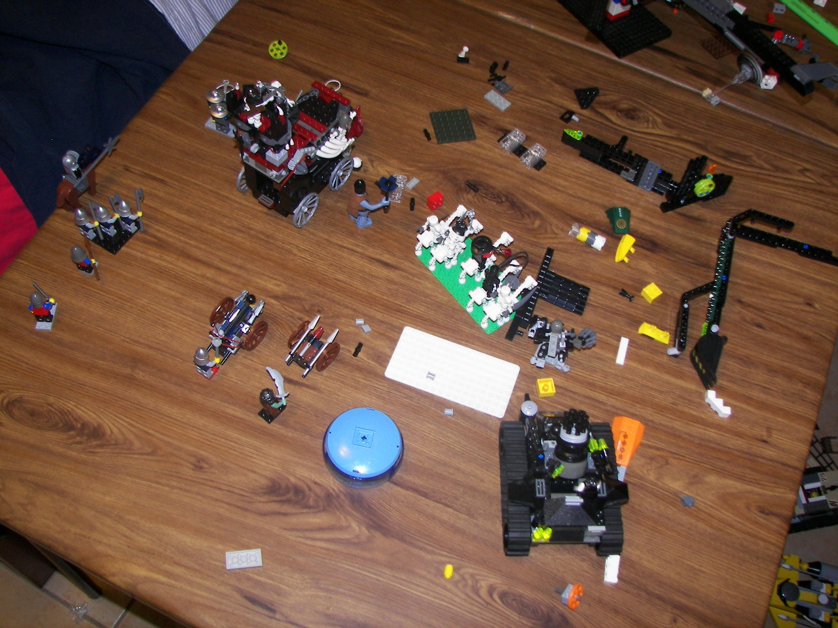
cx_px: 419
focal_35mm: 37
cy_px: 314
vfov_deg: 38.7
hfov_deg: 50.1
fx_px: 896
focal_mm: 6.1
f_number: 2.8
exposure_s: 1/30
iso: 100
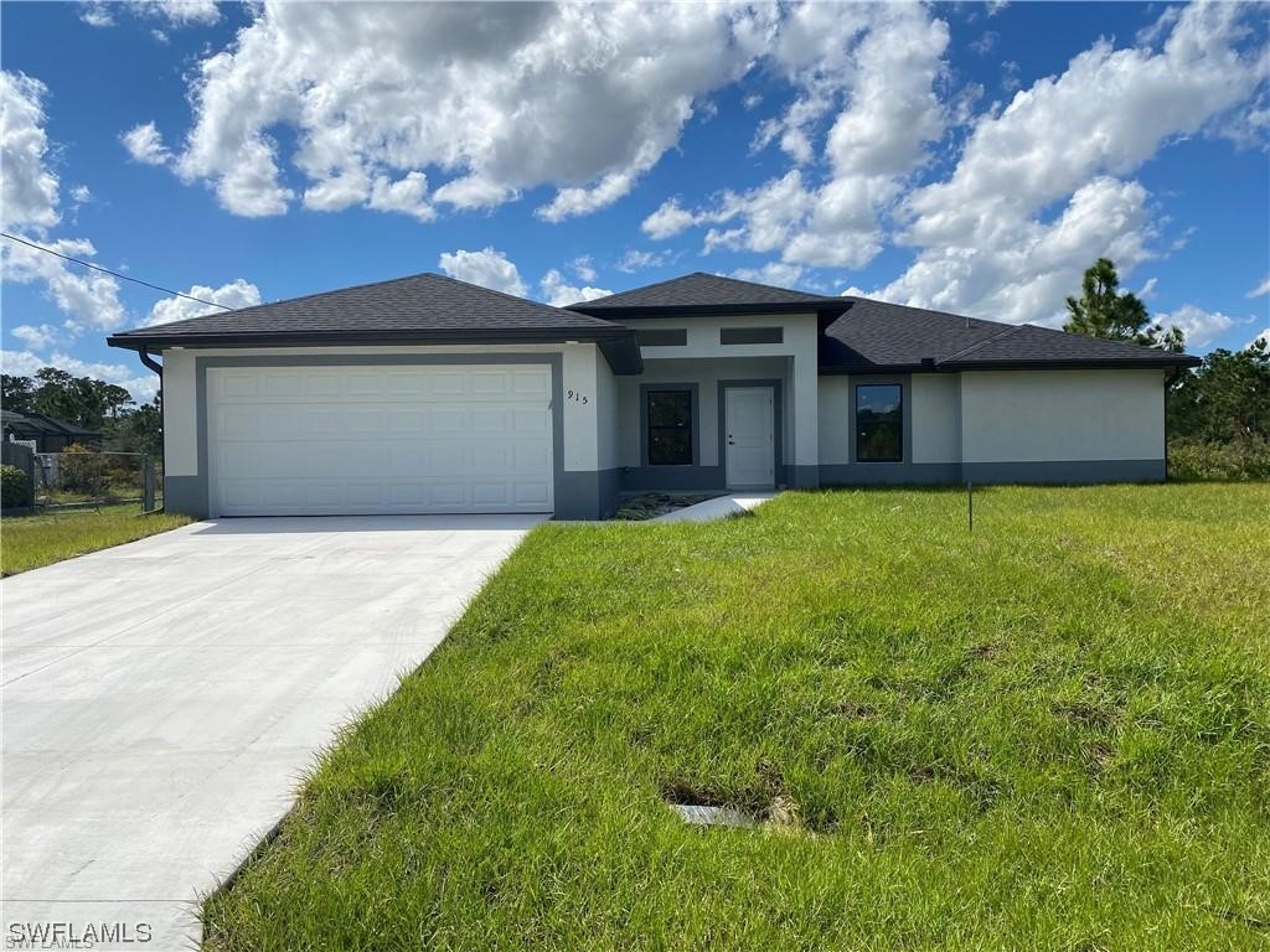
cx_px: 635
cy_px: 476
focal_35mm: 26
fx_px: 954
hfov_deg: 67.3
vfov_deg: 53.1
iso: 32
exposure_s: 1/6061
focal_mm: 4.25
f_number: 1.8
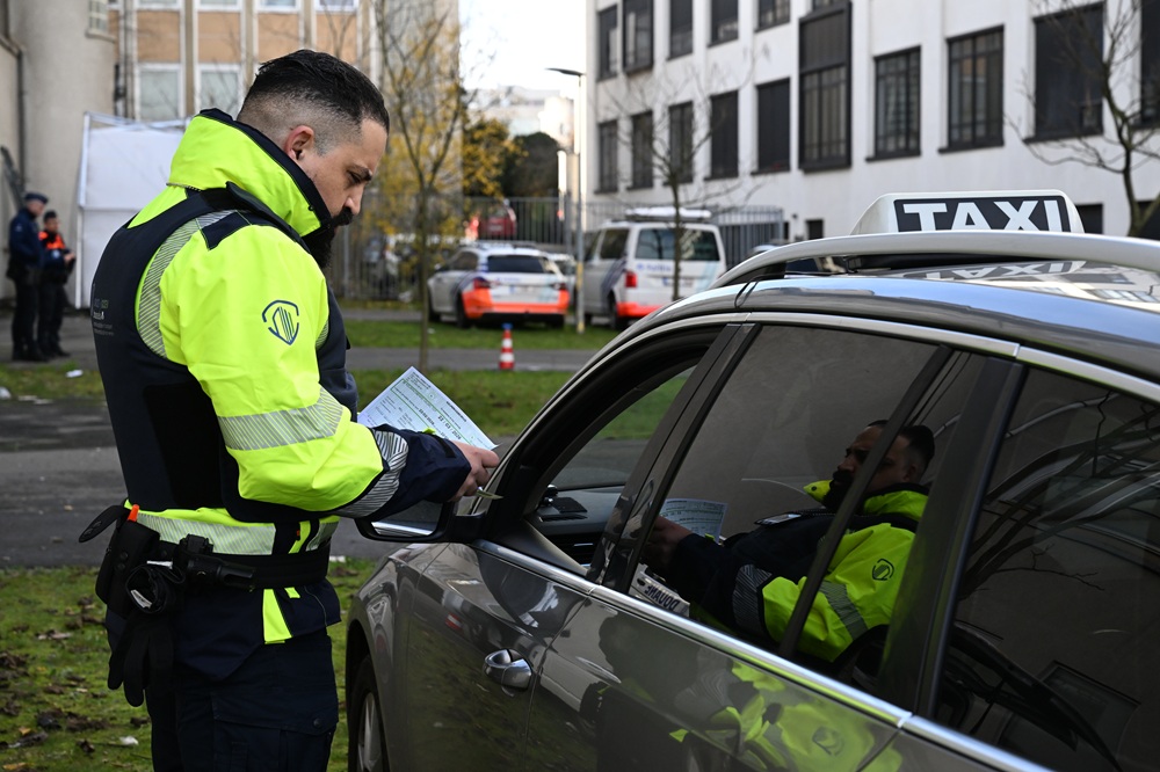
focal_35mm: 70
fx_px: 2255
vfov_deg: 19.4
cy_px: 386
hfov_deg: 28.9
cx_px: 580
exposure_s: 1/640
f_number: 7.1
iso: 1250
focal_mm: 70
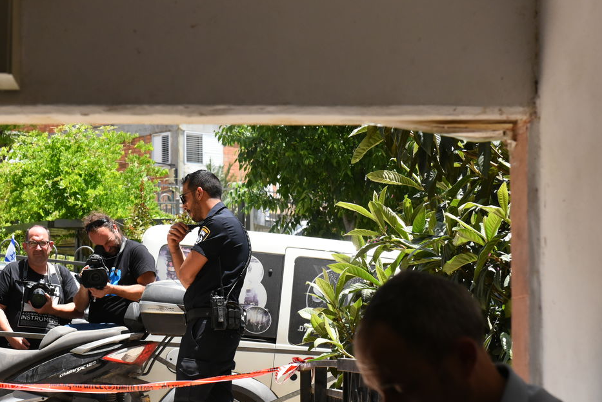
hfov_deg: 19.4
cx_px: 203
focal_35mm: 105
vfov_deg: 13.0
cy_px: 252
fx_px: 1757
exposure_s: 1/3000
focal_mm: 70
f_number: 8
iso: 2200
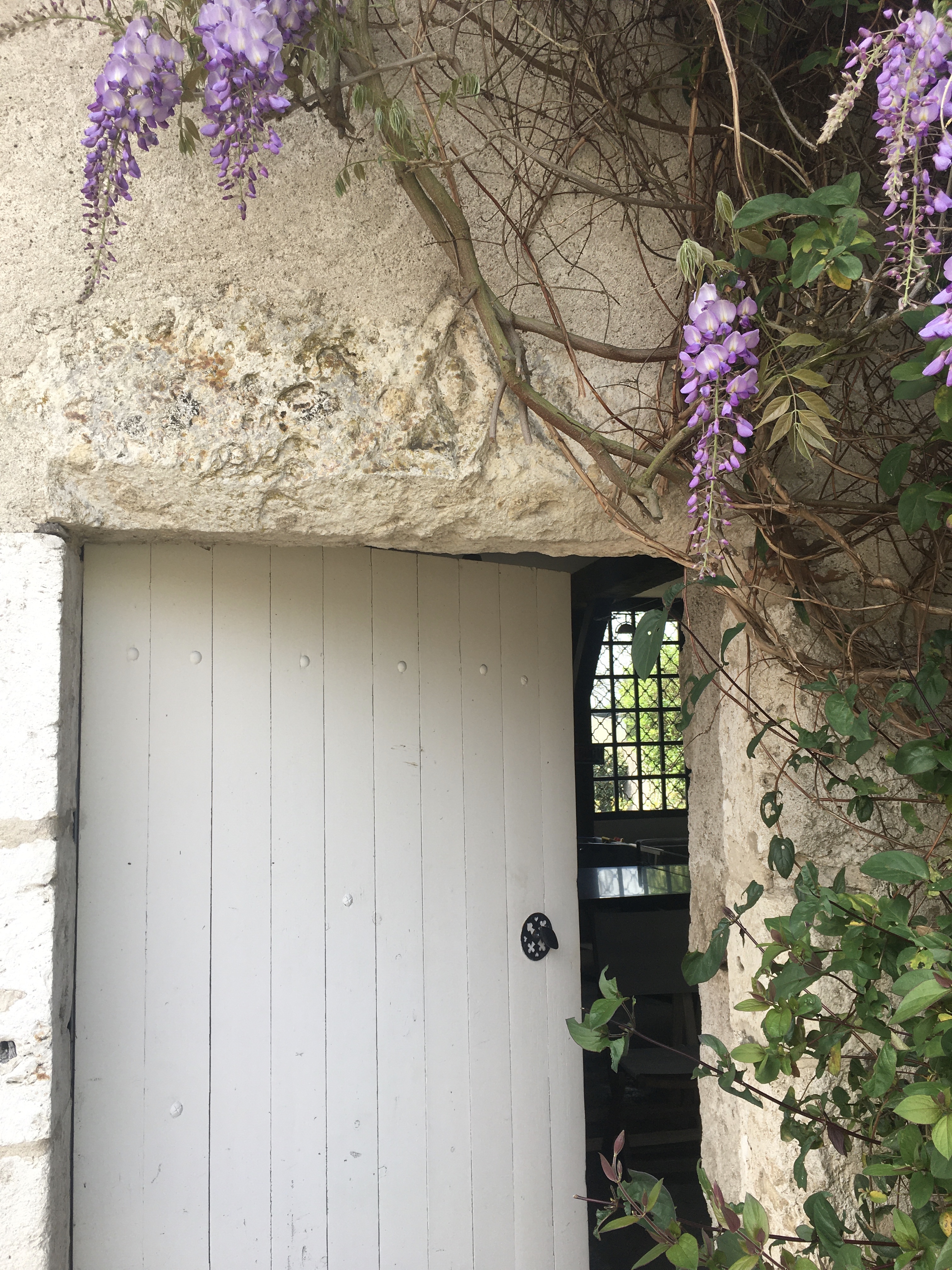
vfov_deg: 61.7
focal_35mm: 29
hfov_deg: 48.2
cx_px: 476
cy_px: 635
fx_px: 1063
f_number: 2.2
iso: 25
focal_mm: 4.15
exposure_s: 1/348
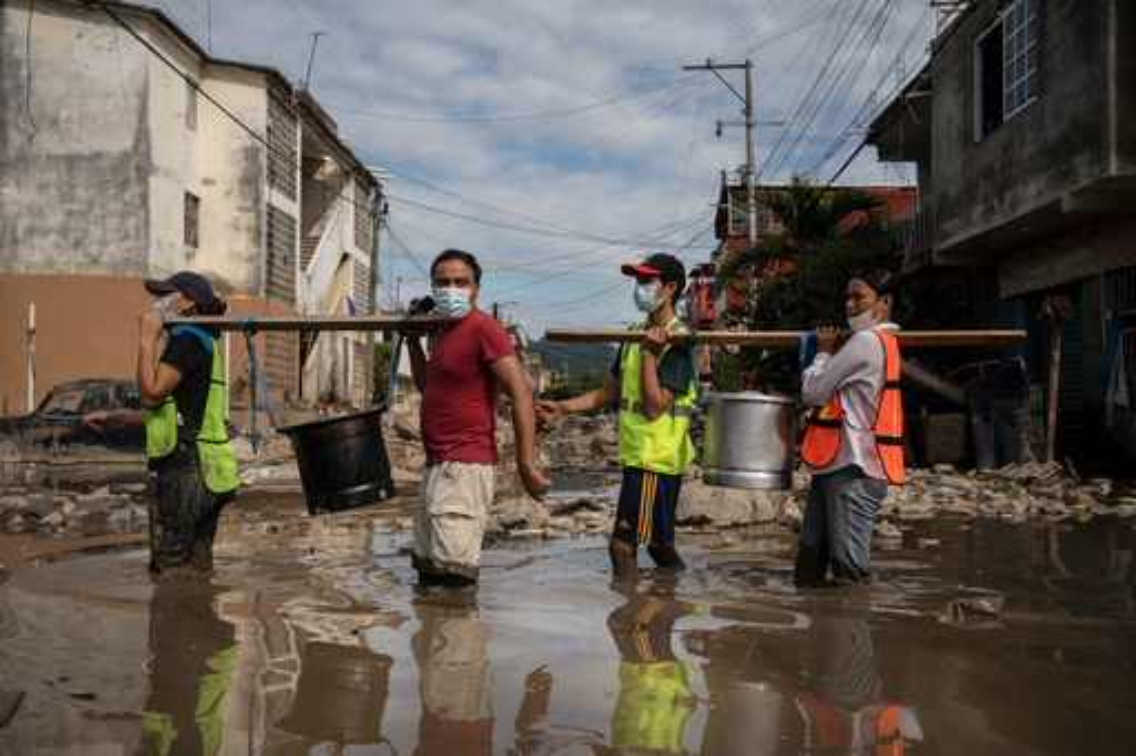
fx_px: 1104
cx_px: 568
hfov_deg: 54.4
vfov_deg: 37.8
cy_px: 378
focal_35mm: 35
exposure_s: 1/2500
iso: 100
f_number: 4.5
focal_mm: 35
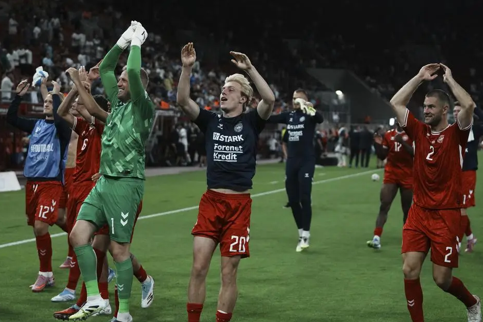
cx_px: 180
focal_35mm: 96
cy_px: 153
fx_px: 1288
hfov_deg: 21.2
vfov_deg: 14.3
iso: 2000
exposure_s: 1/2500
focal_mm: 70
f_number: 3.2
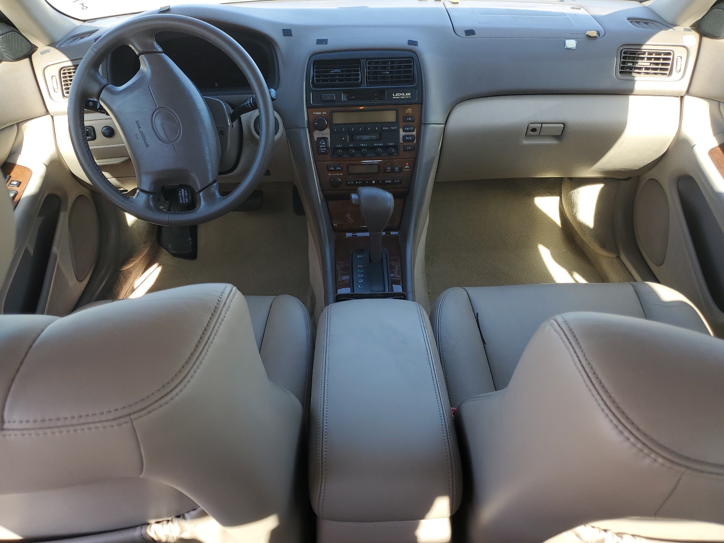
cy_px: 272
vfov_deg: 53.1
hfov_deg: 67.3
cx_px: 362
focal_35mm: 26
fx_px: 544
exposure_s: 1/227
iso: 50
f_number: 1.5
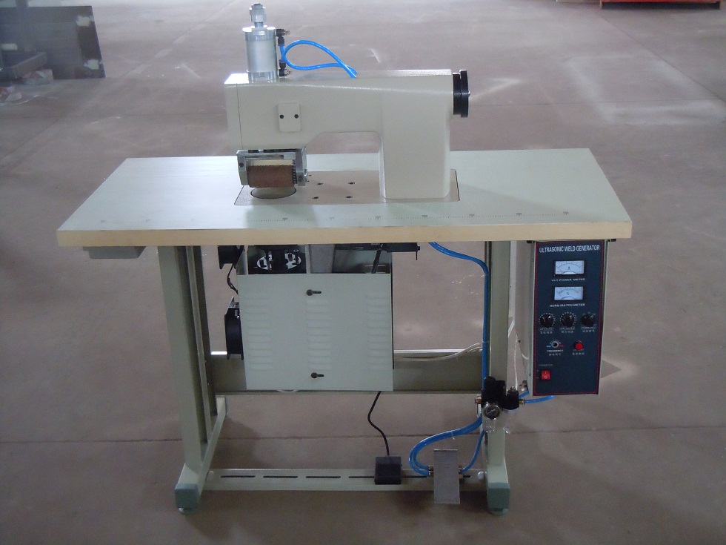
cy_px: 272
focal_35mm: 45
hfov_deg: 42.1
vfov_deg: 32.2
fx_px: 944
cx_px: 363
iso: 800
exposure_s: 1/20
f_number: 3.8
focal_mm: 8.1
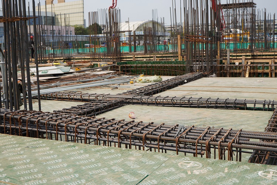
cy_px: 92
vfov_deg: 31.9
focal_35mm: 42
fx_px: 323
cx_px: 138
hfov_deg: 46.4
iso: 100
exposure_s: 1/400
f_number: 6.3
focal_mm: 28
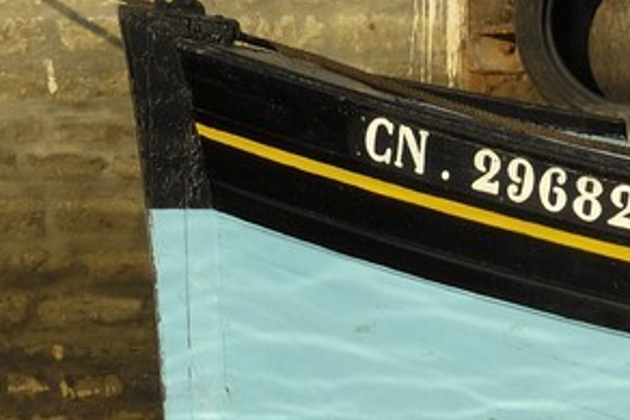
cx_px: 1668
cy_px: 541
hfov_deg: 1.9
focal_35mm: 1109
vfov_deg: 1.2
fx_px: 19412
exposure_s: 1/320
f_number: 7.6
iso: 100
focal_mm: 135
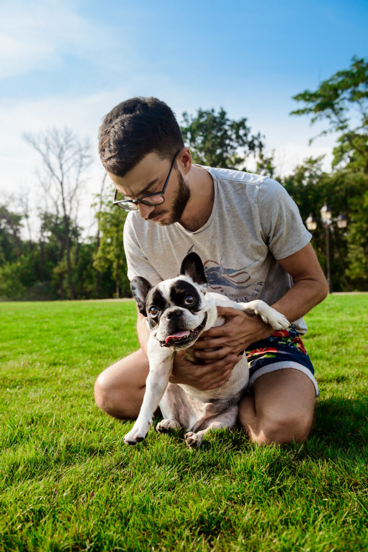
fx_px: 490
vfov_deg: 58.7
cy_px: 276
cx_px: 184
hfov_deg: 41.1
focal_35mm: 32
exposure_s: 1/320
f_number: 5
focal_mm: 32
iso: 100
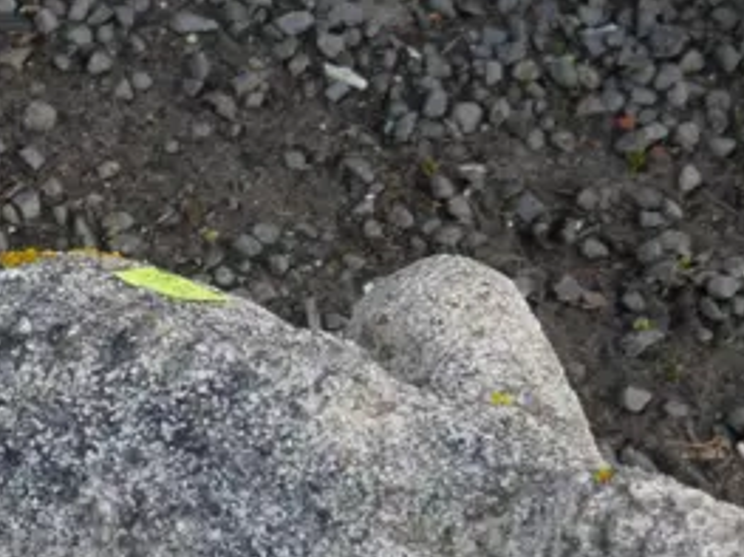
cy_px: 768
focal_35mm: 156
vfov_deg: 9.3
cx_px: -192
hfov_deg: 12.3
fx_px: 3351
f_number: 5.6
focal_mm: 20
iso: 200
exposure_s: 1/160
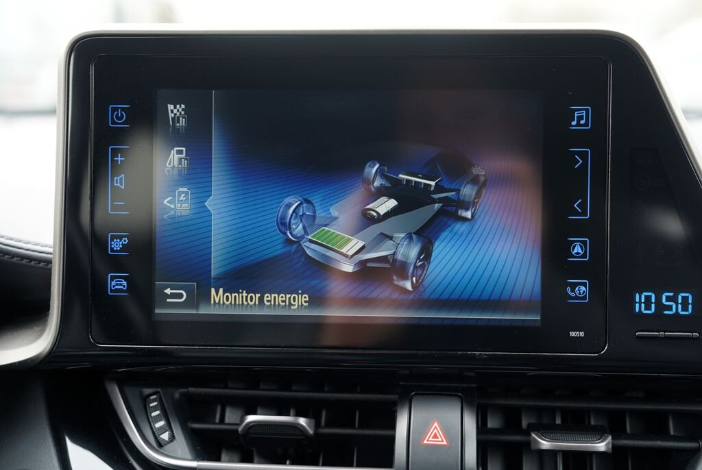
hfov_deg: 43.5
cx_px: 351
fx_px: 879
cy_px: 235
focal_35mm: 45
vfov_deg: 30.0
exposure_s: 1/60
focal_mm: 45
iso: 100
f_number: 3.2
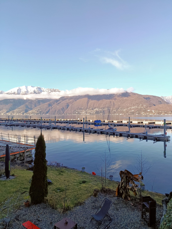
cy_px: 114
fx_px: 159
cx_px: 86
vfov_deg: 71.6
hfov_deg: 56.8
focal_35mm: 24
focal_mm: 5.24
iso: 50
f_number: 1.7
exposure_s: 1/215
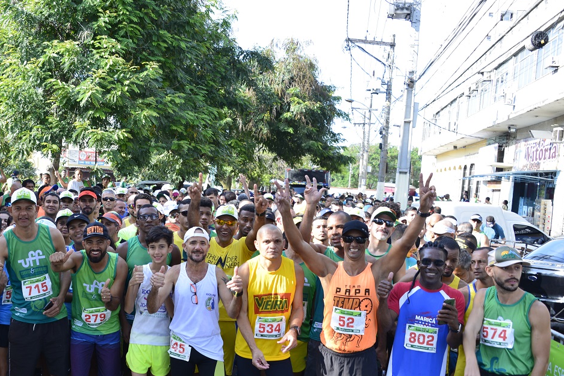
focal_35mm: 41
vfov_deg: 32.5
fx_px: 642
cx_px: 215
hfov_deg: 47.0
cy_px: 219
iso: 125
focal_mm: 32
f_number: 5.6
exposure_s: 1/80
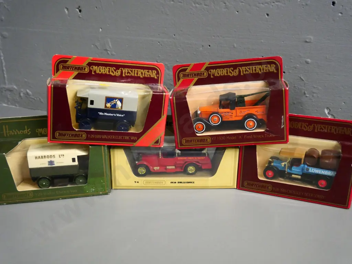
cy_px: 132
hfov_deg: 46.8
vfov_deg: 36.0
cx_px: 176
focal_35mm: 40
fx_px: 407
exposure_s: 1/160
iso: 3200
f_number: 4.1
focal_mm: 20
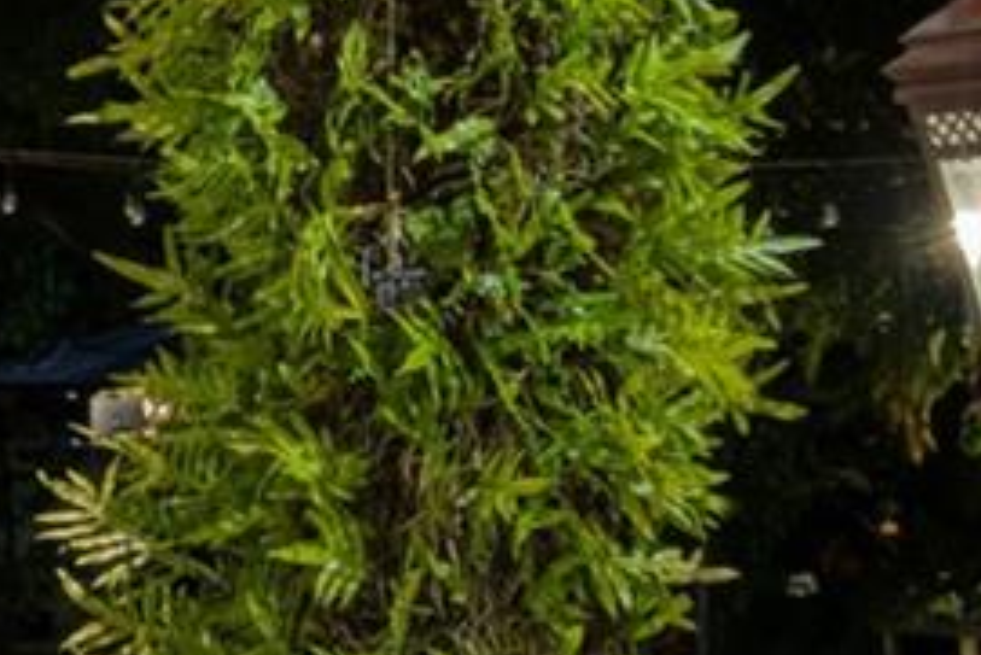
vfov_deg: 7.8
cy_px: 503
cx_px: -1680
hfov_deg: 9.7
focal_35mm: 177
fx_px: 4826
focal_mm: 30
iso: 100
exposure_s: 5
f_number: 11
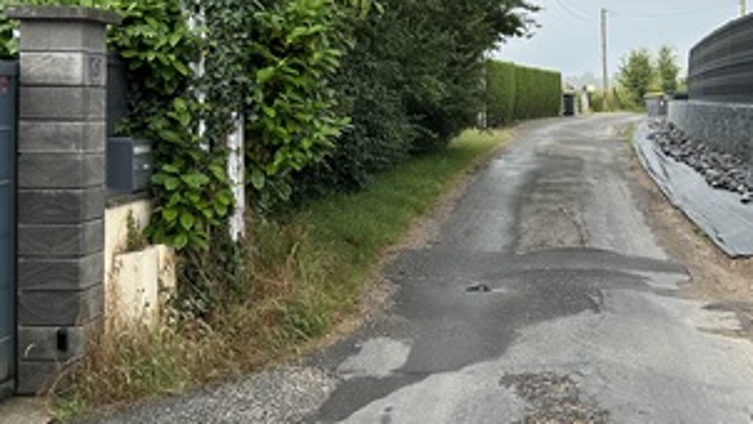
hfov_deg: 39.1
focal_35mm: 52
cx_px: 541
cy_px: 110
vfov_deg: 22.9
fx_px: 1038
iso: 80
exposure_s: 1/1517
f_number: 1.78
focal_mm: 6.86
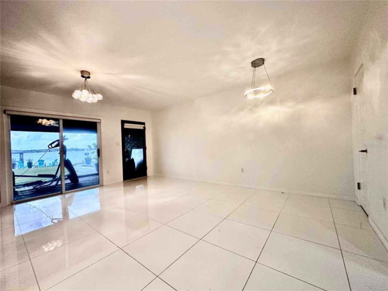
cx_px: 194
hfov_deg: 102.1
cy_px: 146
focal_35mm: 14
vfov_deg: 85.7
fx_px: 157
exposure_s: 1/60
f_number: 2.2
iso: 400
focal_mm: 2.22
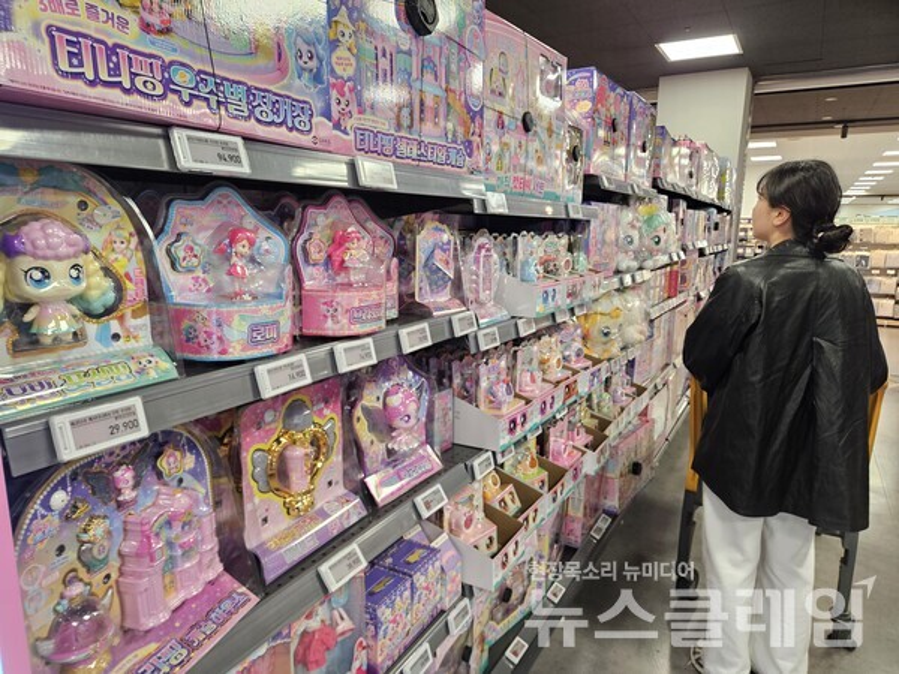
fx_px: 597
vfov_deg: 58.9
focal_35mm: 23
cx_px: 450
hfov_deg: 73.9
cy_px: 337
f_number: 1.8
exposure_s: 1/120
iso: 160
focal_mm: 5.4
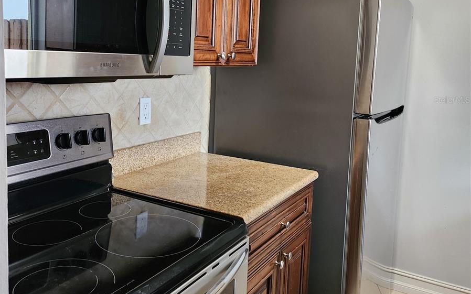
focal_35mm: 34
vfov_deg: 36.9
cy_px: 100
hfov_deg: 56.7
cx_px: 236
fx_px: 436
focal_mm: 5
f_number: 1.8
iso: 640
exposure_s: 1/60
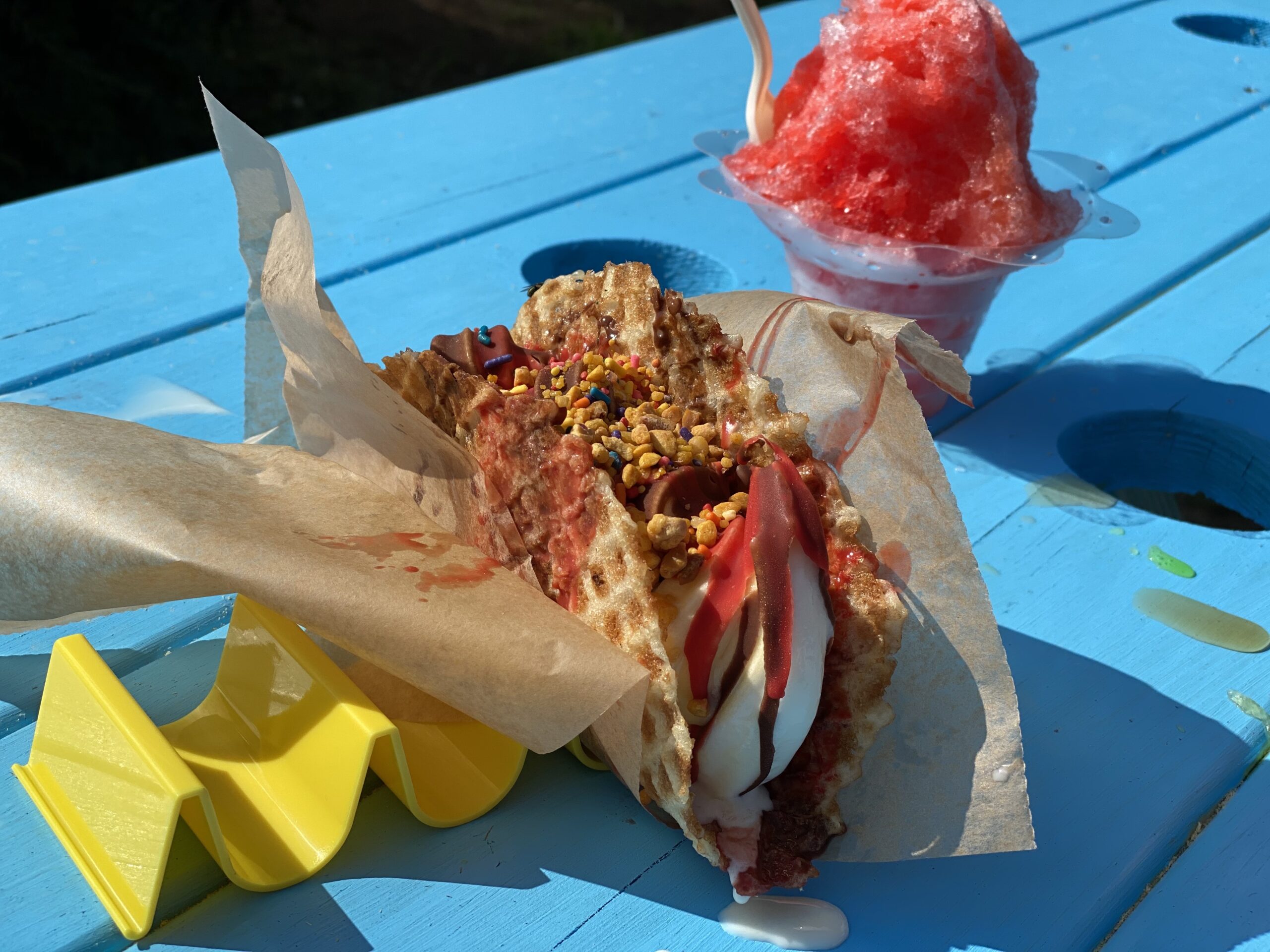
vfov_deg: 28.0
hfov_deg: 36.8
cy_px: 476
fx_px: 1908
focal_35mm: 52
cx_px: 635
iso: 20
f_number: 2
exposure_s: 1/2817
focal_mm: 6
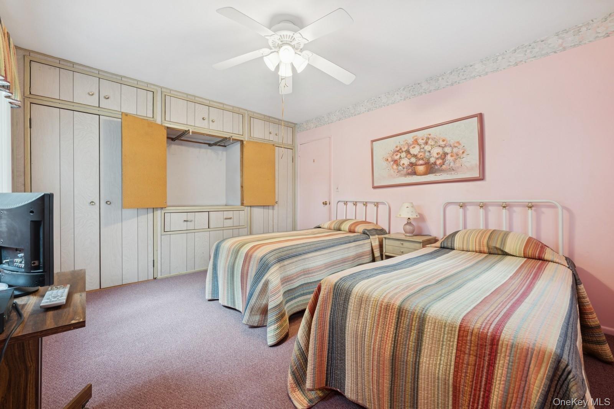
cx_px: 307
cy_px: 204
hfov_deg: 104.3
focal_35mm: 14
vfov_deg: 81.2
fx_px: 239
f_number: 11
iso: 100
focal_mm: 14
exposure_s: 1.6
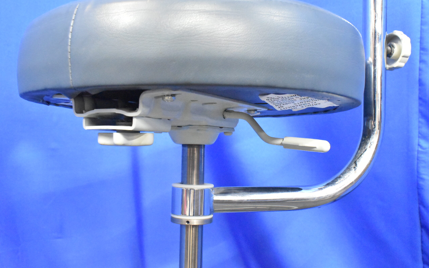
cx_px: 214
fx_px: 450
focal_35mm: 39
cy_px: 134
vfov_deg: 33.2
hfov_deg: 50.9
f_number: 8
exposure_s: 1/40
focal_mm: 25
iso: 12800
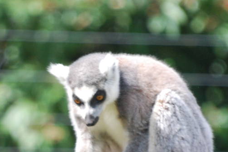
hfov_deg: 1.4
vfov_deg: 1.0
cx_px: 76
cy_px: 106
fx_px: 9058
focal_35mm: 1429
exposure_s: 1/500
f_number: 5.6
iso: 500
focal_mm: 300
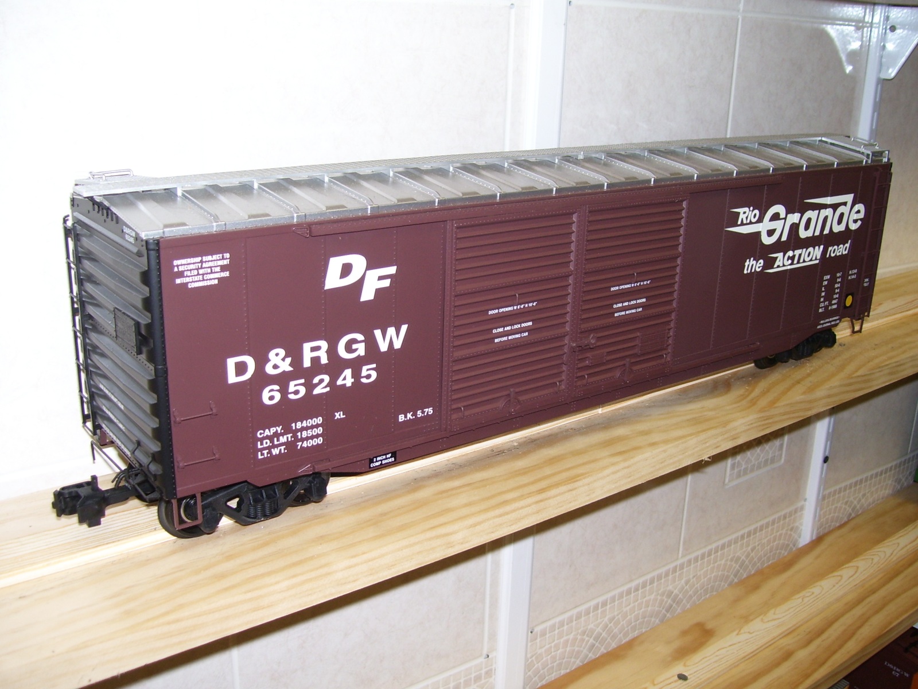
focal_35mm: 37
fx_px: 981
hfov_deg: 50.1
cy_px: 344
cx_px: 459
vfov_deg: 38.7
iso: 80
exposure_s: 1/60
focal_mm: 6
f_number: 2.7
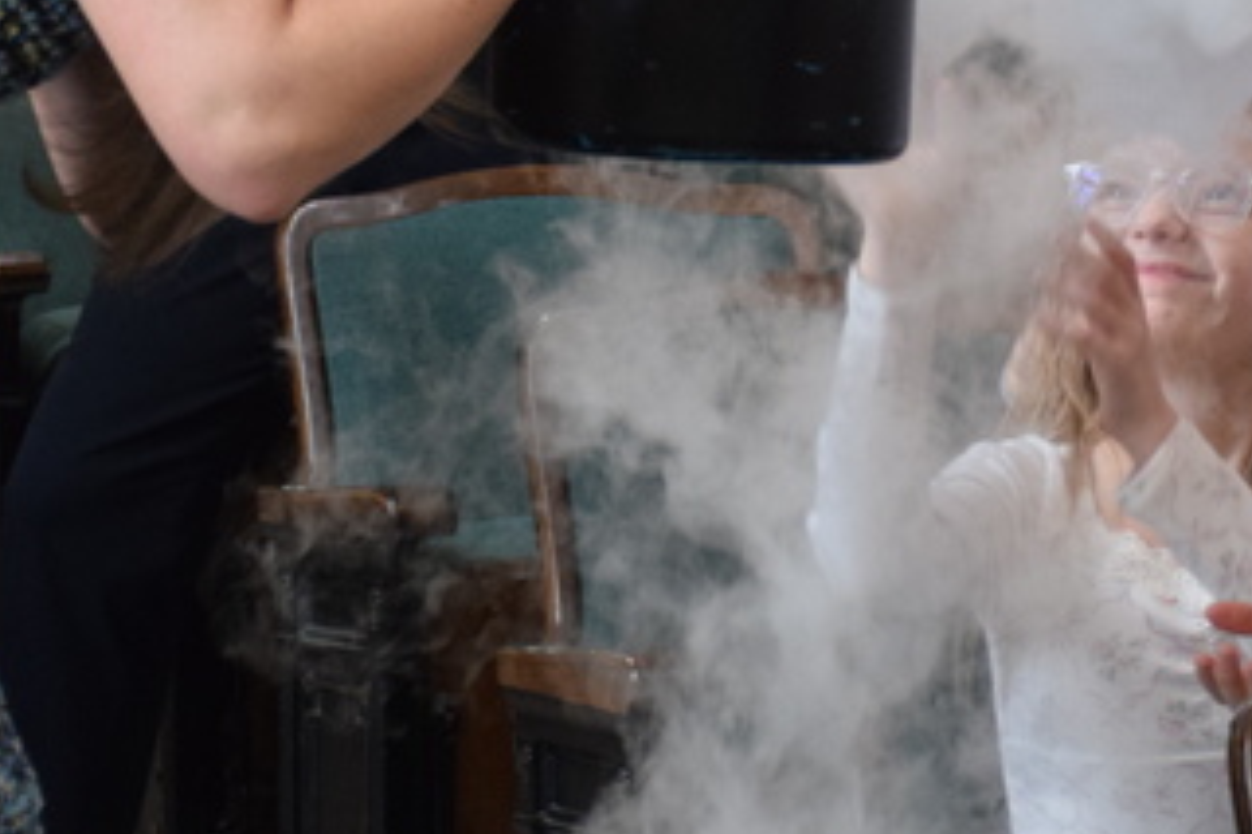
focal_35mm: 240
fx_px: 8342
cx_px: 1217
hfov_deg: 8.5
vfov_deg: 5.7
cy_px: 37
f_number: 4.8
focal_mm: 50
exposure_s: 1/60
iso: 1600
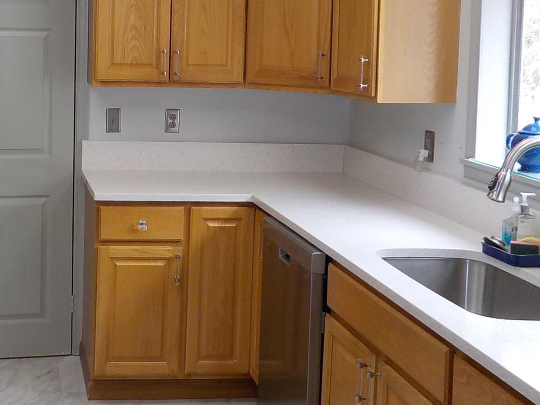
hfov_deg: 33.1
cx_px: 86
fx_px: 874
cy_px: 97
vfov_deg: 25.8
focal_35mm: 56
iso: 160
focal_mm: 4.1
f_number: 3.3
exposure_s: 1/30
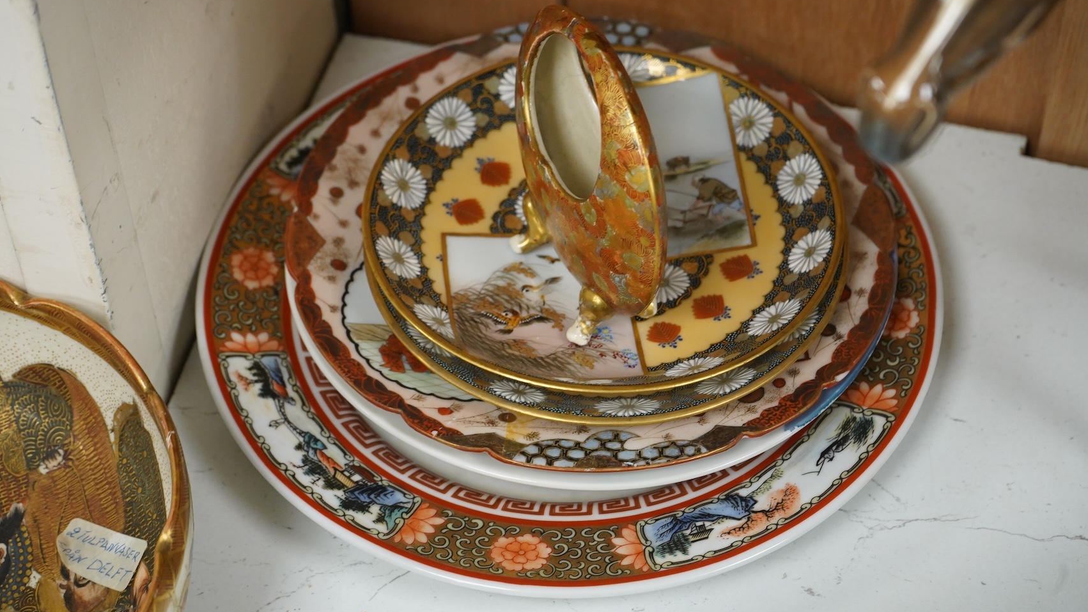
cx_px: 549
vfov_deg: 16.3
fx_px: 2135
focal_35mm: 74
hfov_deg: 28.6
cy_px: 305
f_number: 8
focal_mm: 70
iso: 2500
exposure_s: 1/80
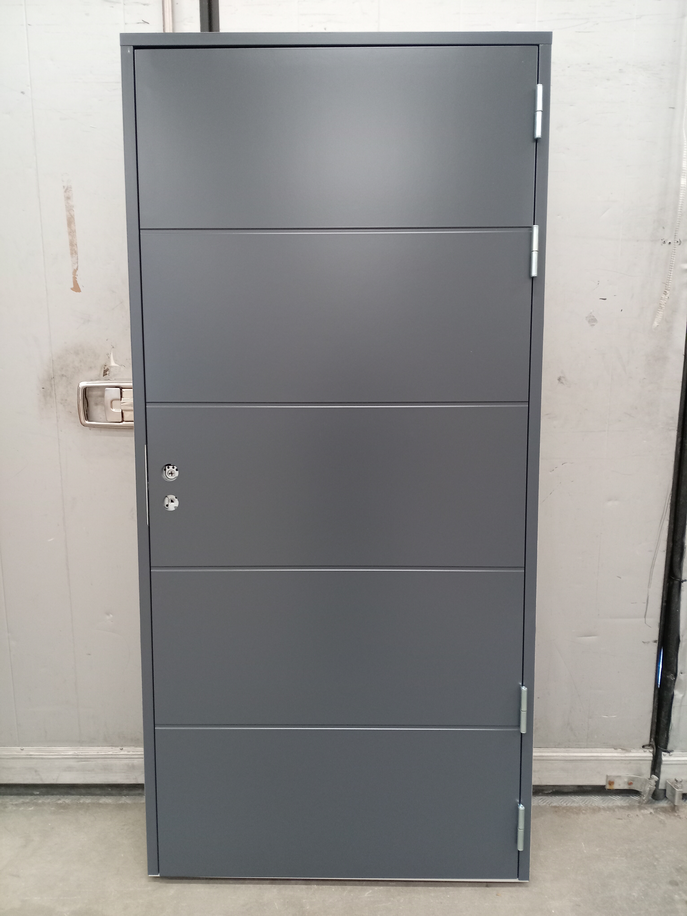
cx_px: 344
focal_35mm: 27
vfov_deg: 65.3
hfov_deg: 51.4
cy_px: 458
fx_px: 714
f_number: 1.8
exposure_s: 1/16.7
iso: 1508
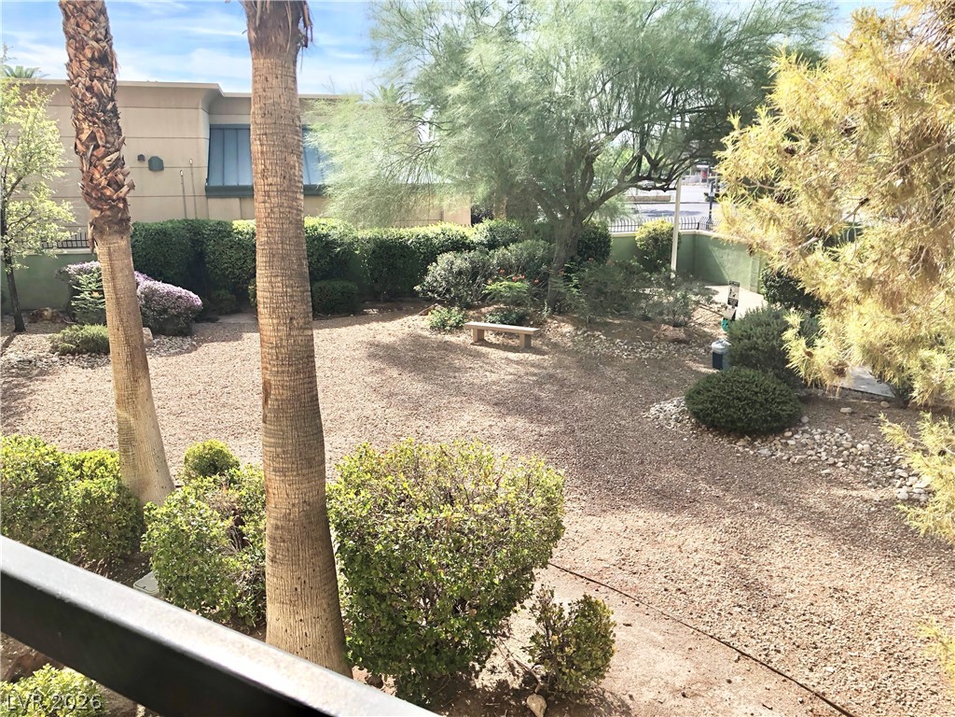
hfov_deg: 63.4
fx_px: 772
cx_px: 478
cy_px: 358
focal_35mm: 28
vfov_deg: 49.7
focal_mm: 3.99
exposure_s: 1/873
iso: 20
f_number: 1.8
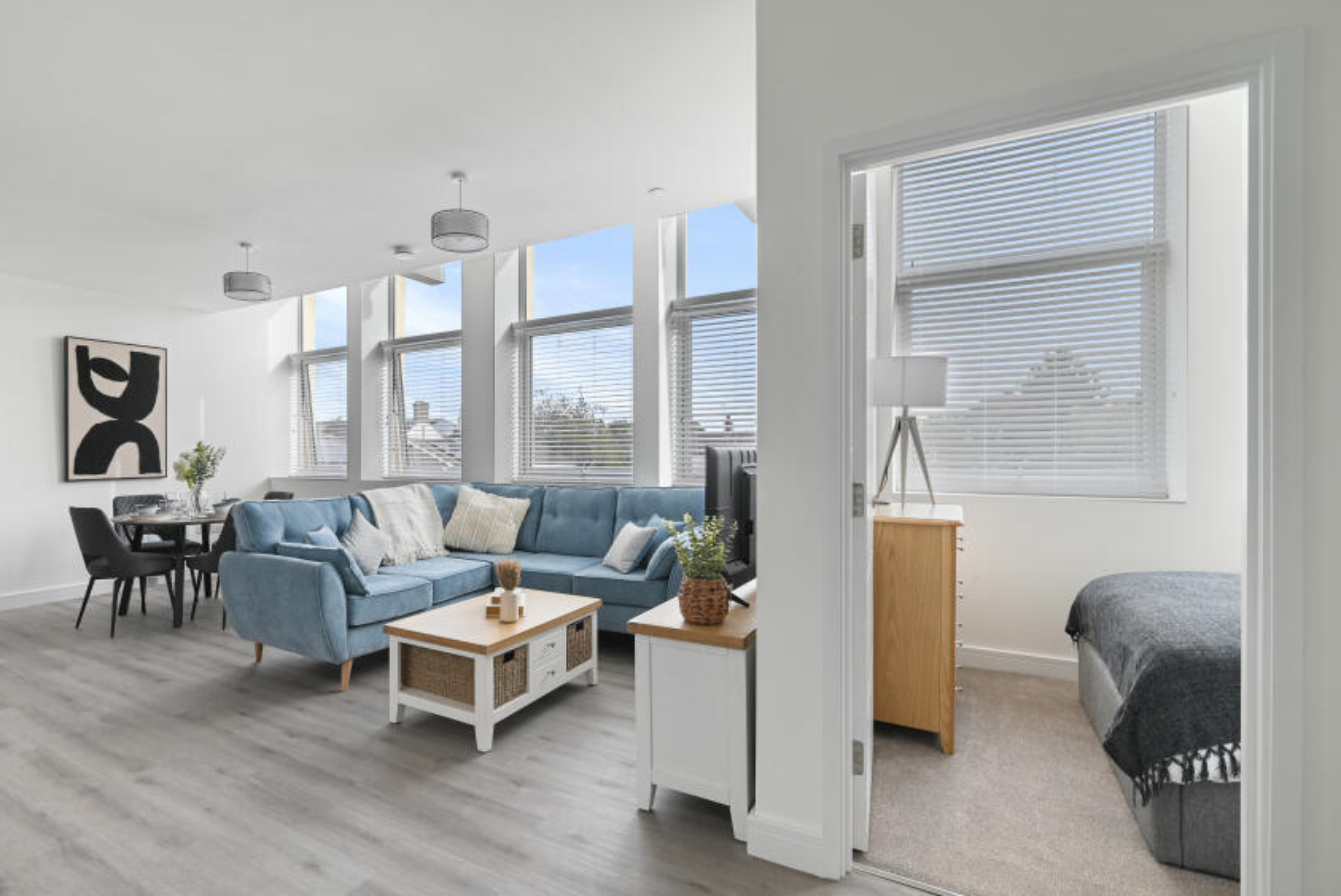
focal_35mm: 17
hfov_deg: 92.1
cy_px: 476
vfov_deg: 70.4
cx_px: 542
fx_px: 634
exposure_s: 1/20
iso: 250
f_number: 7.1
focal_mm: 14
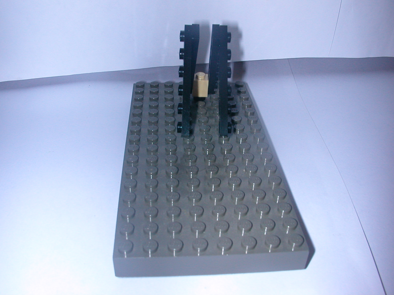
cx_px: 197
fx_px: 421
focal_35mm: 37
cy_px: 148
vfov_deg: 38.7
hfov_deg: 50.1
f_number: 4.5
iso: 100
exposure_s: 1/59.9
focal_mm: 5.6
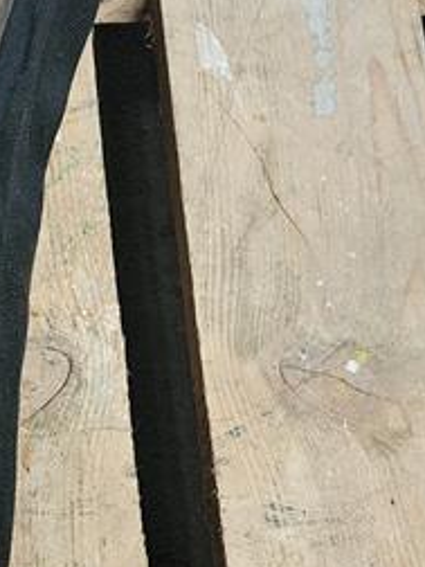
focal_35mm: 70
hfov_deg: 20.0
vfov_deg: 27.7
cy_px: 342
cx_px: -58
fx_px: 1146
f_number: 1.8
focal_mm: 5.4
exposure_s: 1/50
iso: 800
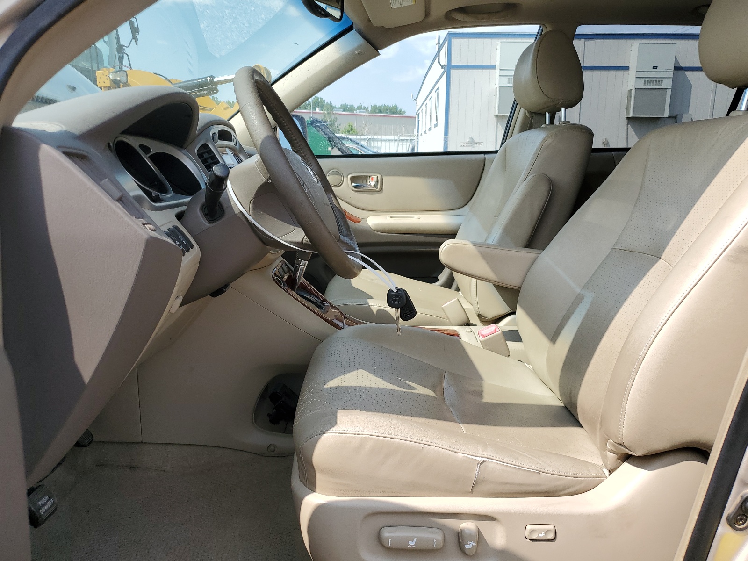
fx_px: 562
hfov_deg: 67.3
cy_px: 280
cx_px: 374
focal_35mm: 26
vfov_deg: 53.1
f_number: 1.5
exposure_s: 1/1667
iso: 50
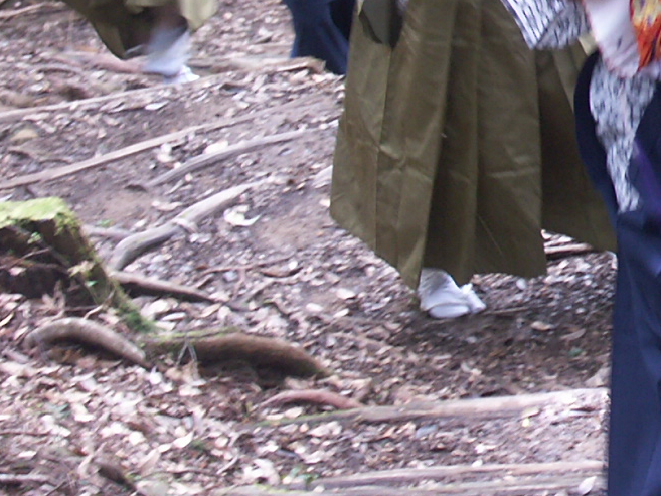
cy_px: -90
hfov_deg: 9.2
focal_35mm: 209
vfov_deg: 7.1
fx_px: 3992
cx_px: 970
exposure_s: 1/30
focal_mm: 17.04
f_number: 3.2
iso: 100
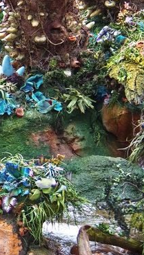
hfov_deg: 7.3
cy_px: 116
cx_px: -167
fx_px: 1078
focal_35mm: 159
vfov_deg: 13.5
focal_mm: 44
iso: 280
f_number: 4
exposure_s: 1/100
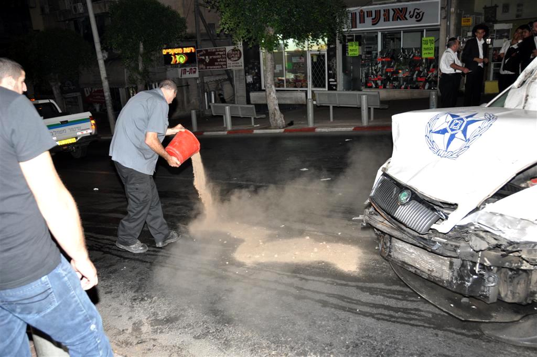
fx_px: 447
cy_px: 178
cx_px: 268
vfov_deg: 43.5
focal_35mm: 30
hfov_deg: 62.0
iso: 500
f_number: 5
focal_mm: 20
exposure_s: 1/60
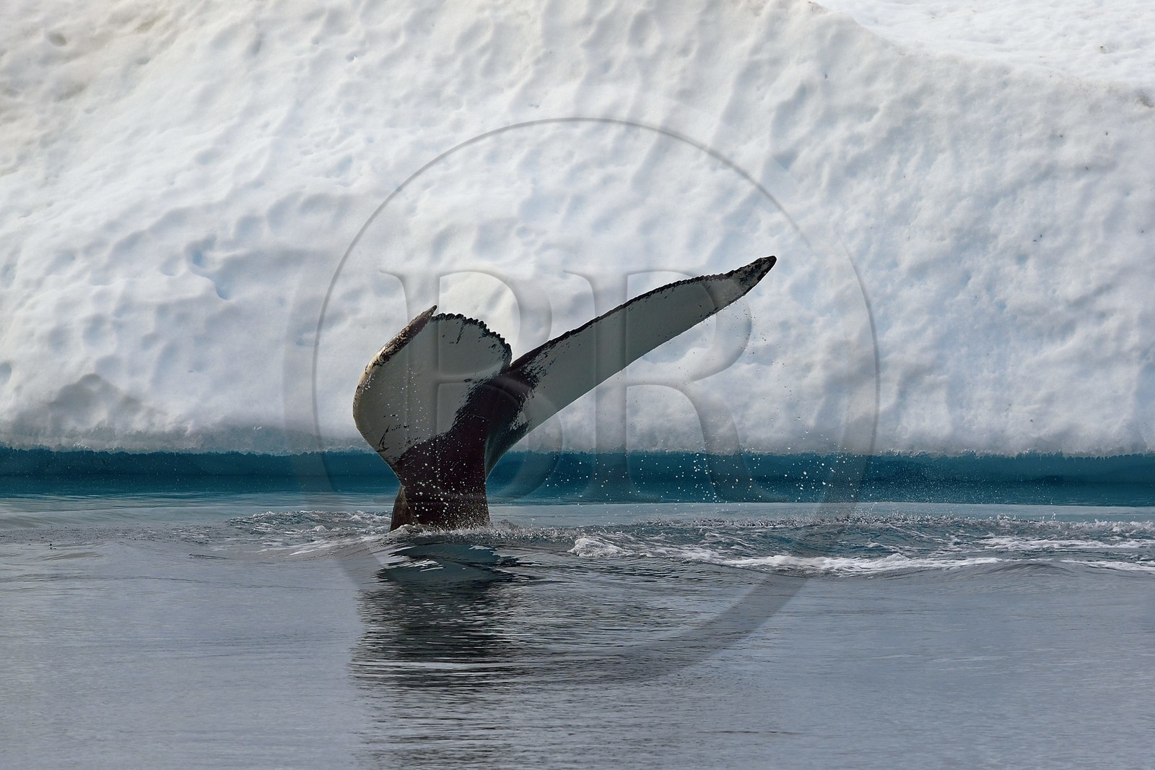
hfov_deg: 7.4
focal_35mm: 280
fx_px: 8981
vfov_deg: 4.9
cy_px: 385
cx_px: 578
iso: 400
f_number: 9
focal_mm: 280
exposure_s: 1/640
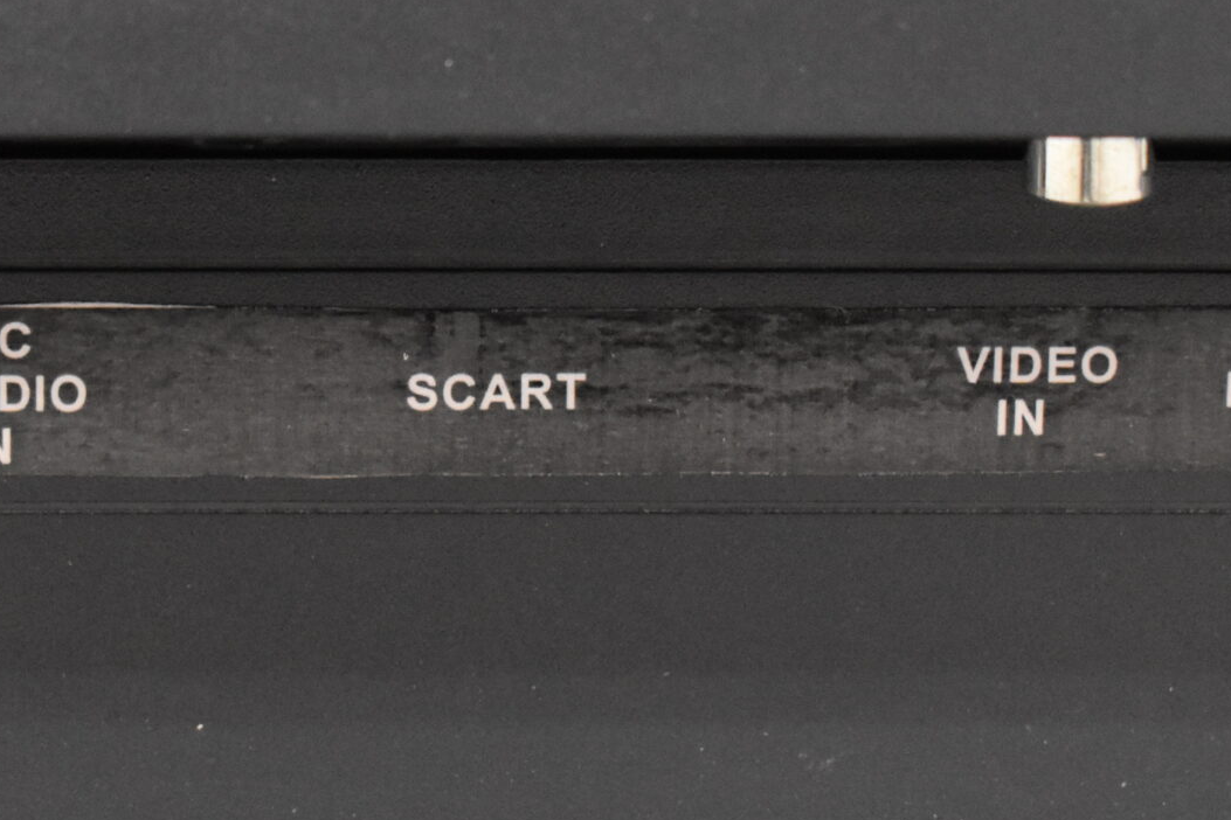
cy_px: 245
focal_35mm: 175
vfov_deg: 7.8
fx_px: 5984
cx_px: 358
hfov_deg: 11.7
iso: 3600
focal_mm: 48
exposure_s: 1/125
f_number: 5.3
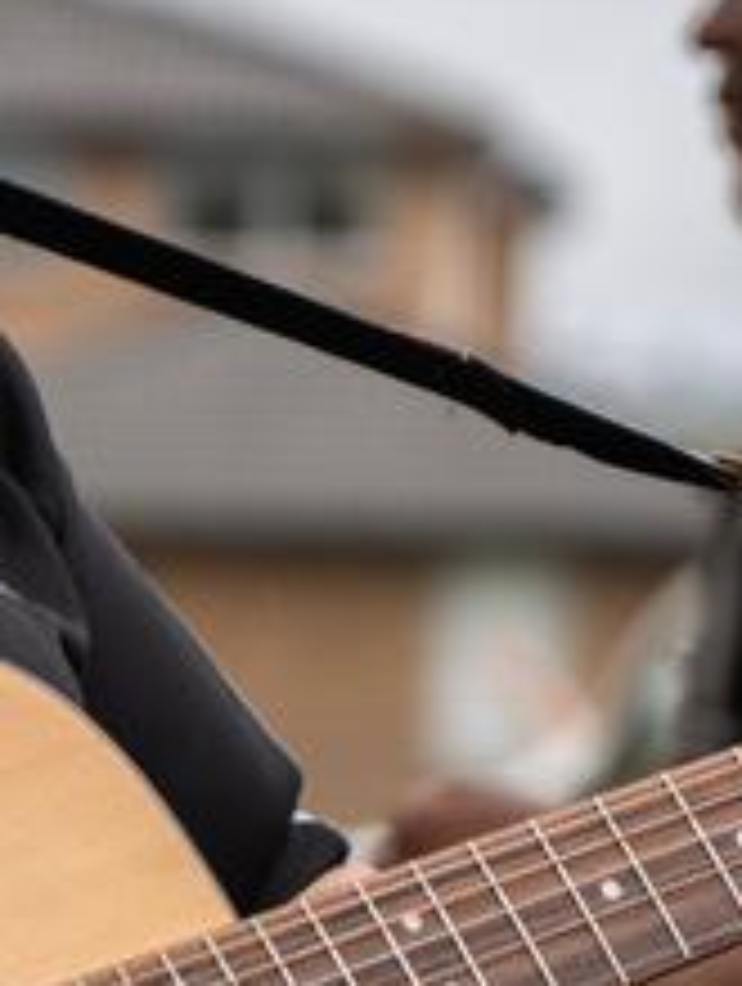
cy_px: 522
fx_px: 10487
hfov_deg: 4.0
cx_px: -313
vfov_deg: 5.4
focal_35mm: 368
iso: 400
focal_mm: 105
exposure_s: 1/1600
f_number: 4
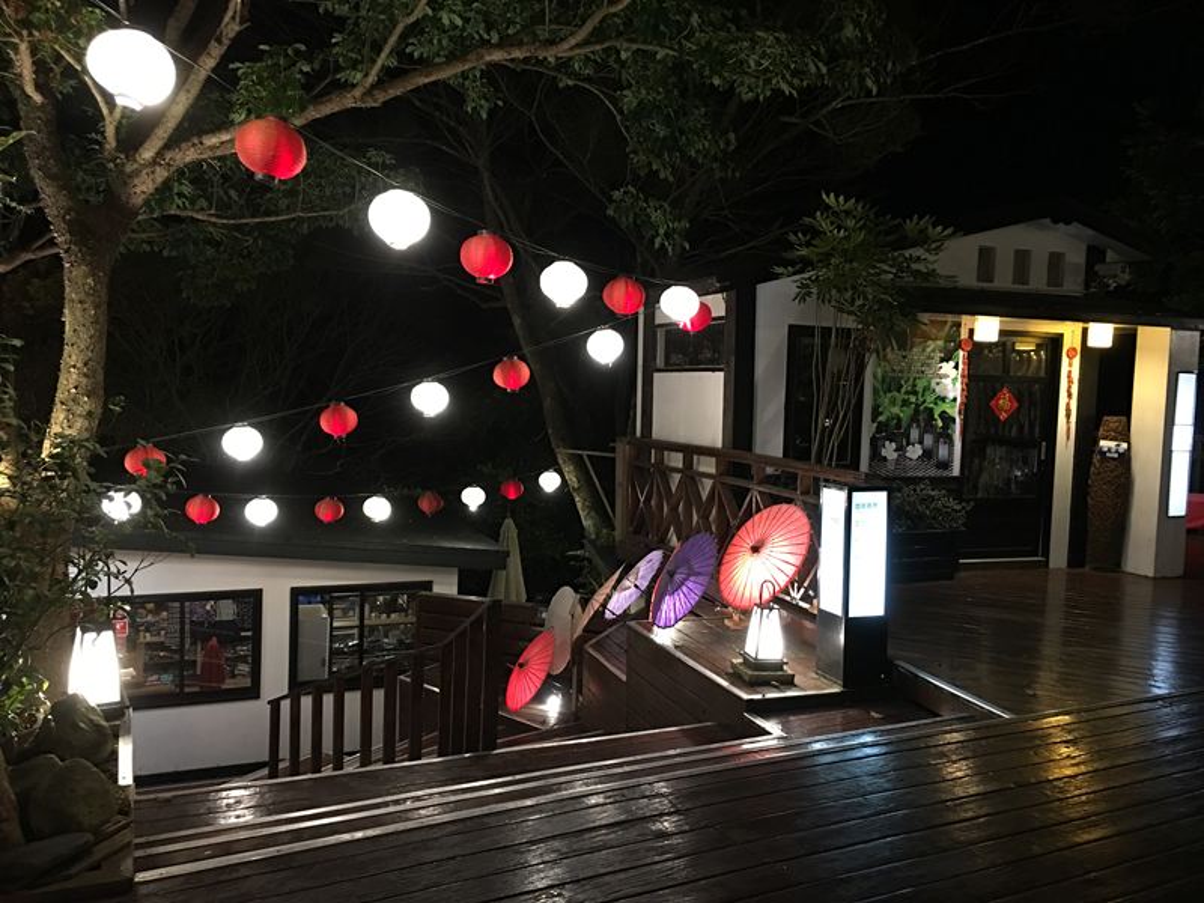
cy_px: 452
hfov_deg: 61.7
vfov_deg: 48.2
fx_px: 1009
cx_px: 602
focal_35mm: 29
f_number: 2.2
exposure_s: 1/4
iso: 64
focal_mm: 4.15
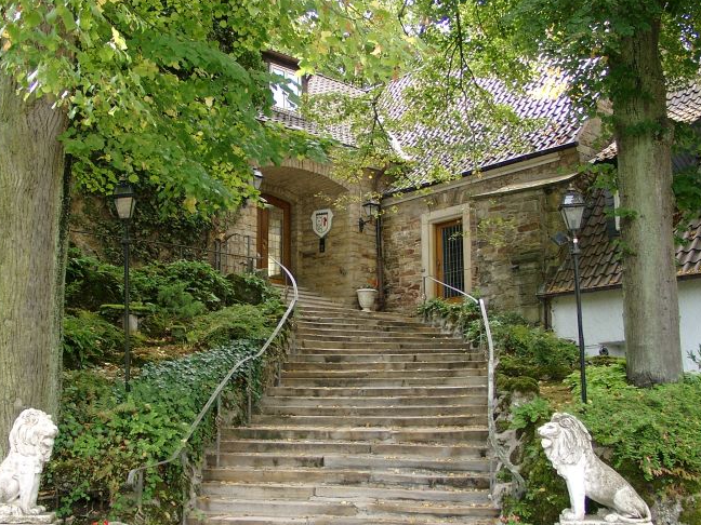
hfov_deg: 44.7
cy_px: 296
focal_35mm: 42
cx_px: 297
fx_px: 851
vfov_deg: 34.3
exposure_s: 1/107
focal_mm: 7.13
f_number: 2
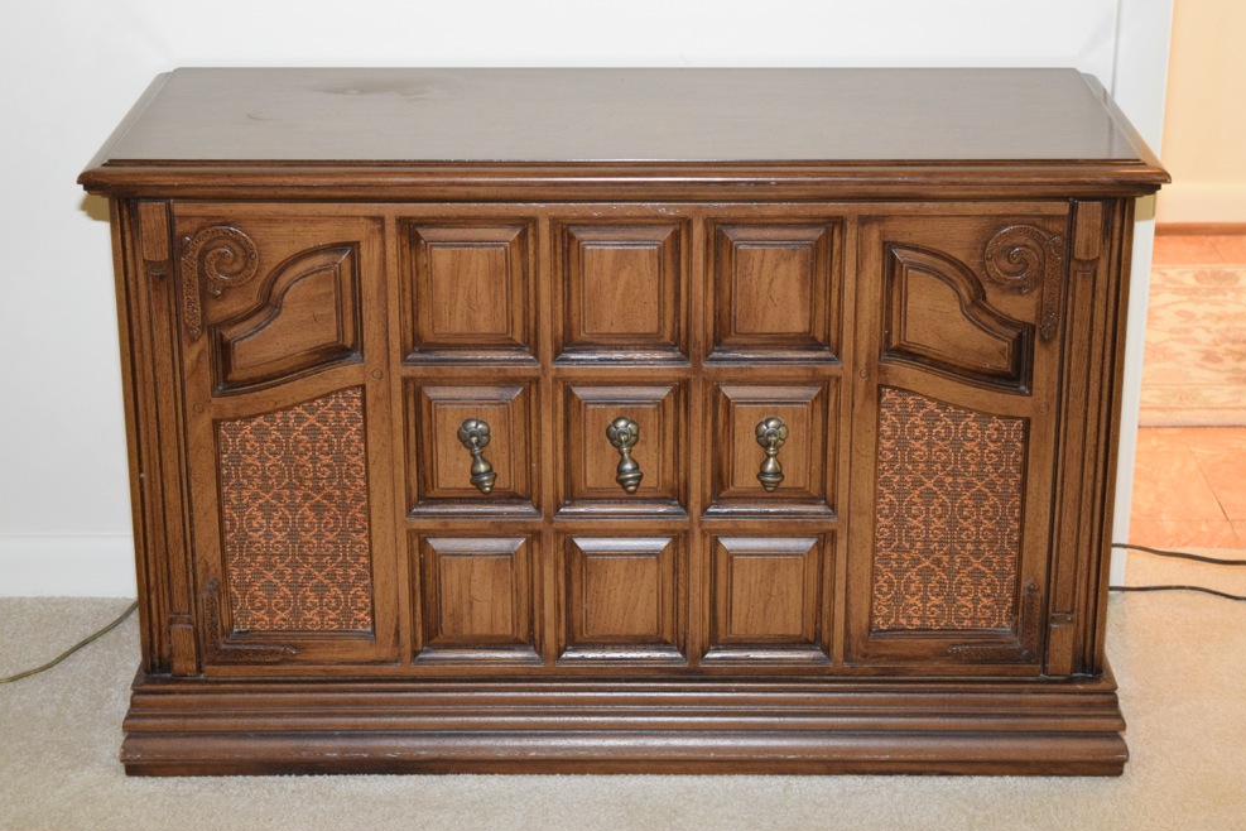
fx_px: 2630
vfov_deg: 17.9
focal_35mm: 76
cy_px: 419
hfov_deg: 26.7
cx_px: 621
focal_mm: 50
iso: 3200
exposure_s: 1/60
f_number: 5.6
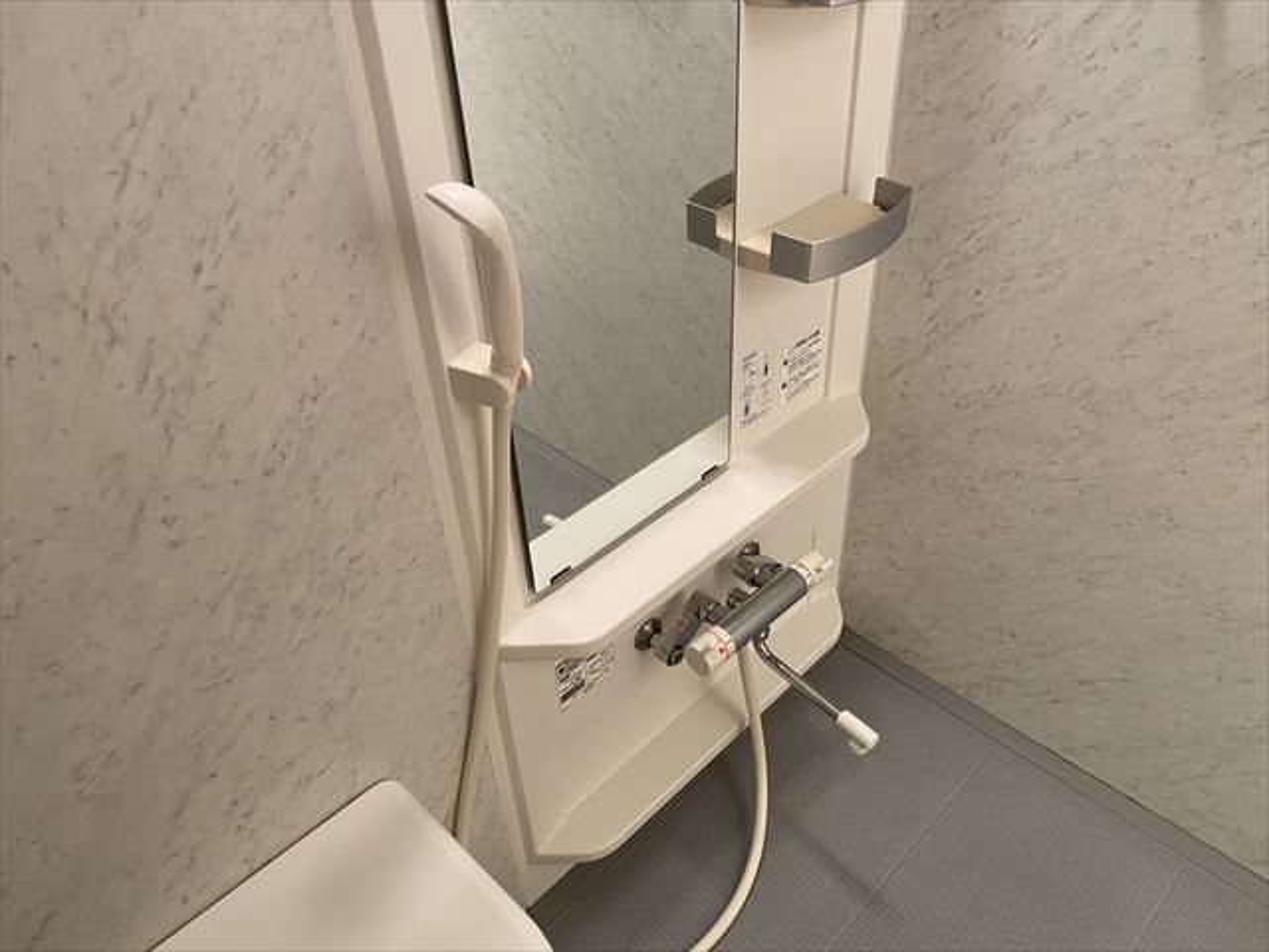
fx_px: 953
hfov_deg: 67.3
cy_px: 476
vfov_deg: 53.1
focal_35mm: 26
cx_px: 634
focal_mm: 4.25
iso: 160
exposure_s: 1/50
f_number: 1.8
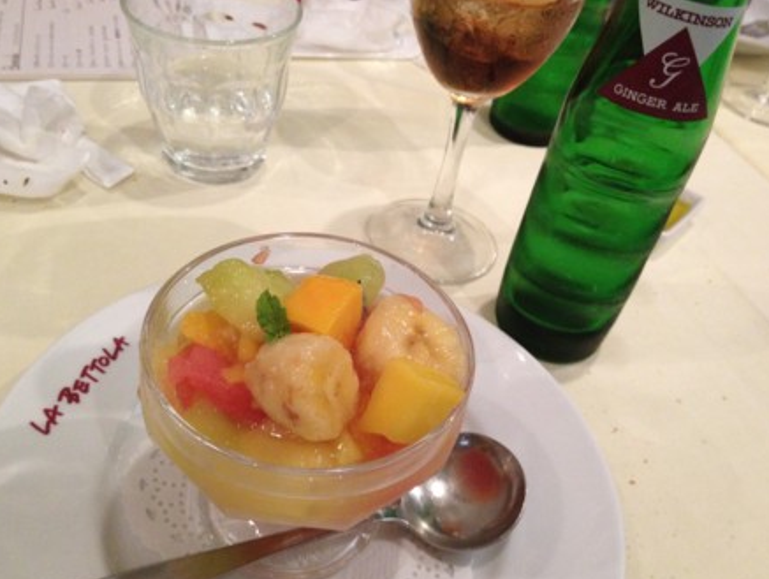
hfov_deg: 51.3
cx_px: 387
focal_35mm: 36
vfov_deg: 39.7
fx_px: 801
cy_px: 294
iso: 320
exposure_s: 1/20
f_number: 2.4
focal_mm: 4.28
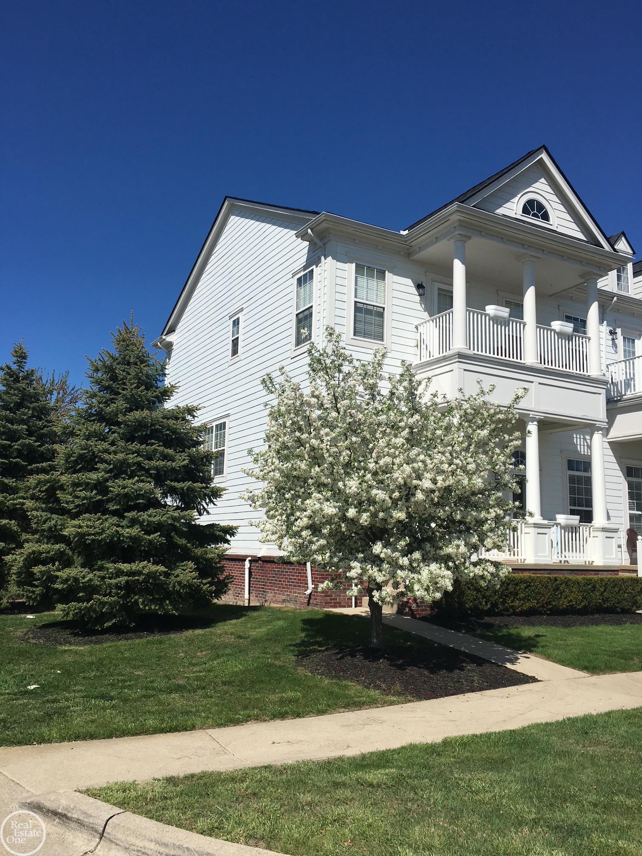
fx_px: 717
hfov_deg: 48.2
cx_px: 321
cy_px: 428
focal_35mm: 29
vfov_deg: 61.7
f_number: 2.2
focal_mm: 4.15
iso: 25
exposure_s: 1/3497
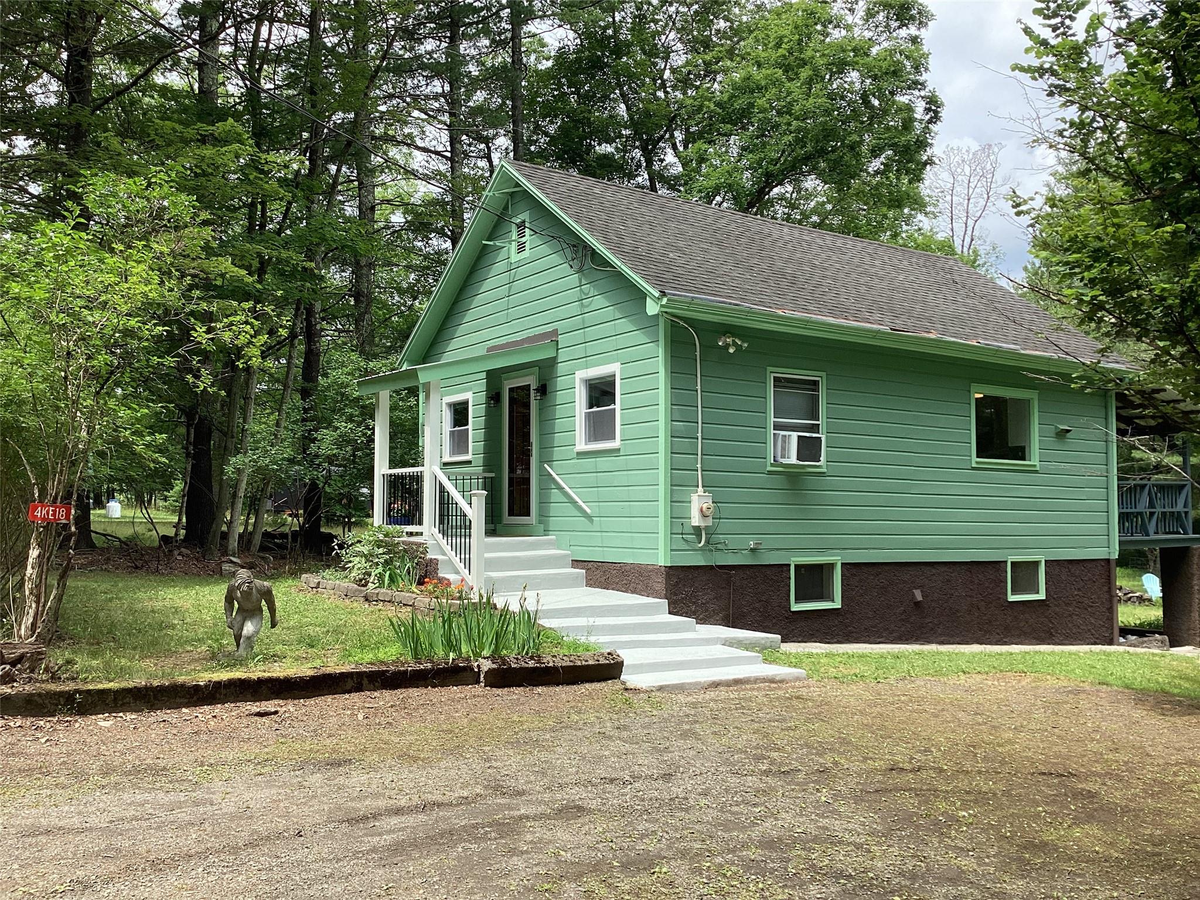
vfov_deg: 45.4
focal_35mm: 31
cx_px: 600
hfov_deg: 58.4
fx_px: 1075
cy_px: 450
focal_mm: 3.3
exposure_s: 1/536
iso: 25
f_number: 2.4
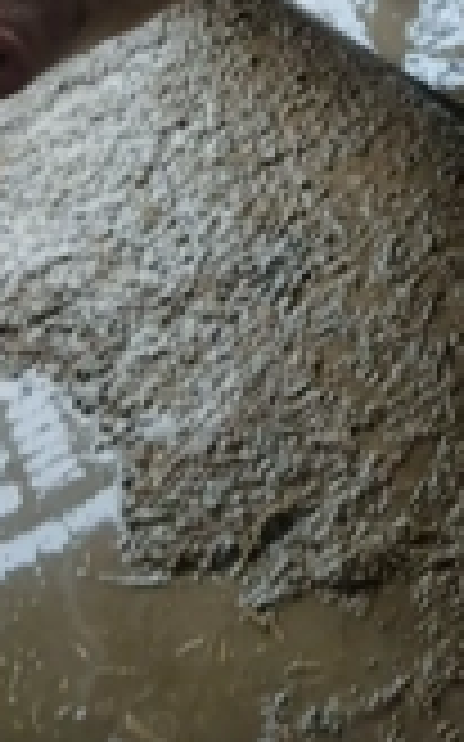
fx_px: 1357
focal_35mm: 67
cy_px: -144
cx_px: 509
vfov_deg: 27.1
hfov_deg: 18.7
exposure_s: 1/50
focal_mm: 3.98
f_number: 1.8
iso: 100
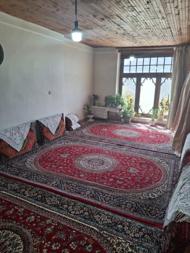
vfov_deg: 69.4
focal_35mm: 25
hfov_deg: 54.9
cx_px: 95
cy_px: 126
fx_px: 183
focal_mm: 4.69
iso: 32
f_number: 1.8
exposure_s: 1/195
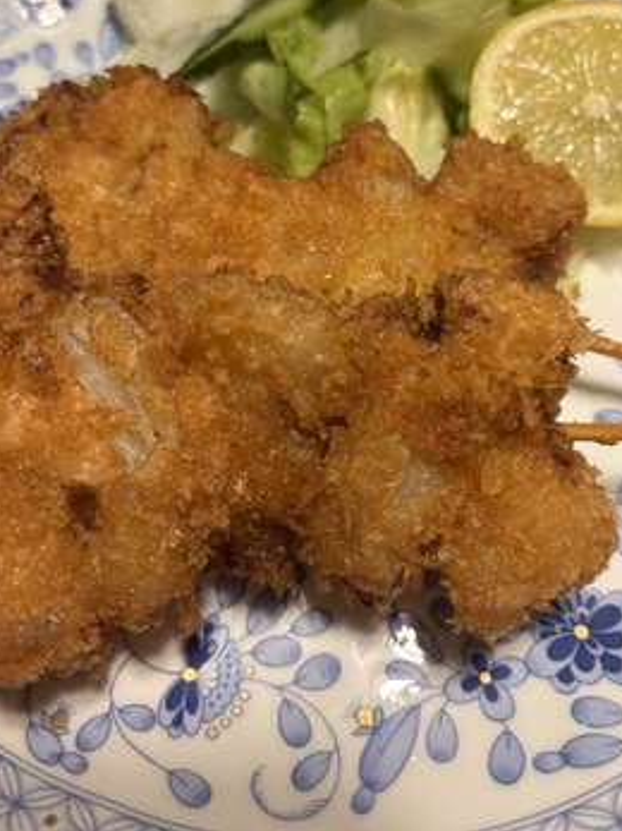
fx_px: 719
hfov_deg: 46.7
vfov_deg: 59.7
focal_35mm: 30
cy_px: 354
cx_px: 340
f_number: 1.6
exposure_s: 1/50
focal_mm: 5.96
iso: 125
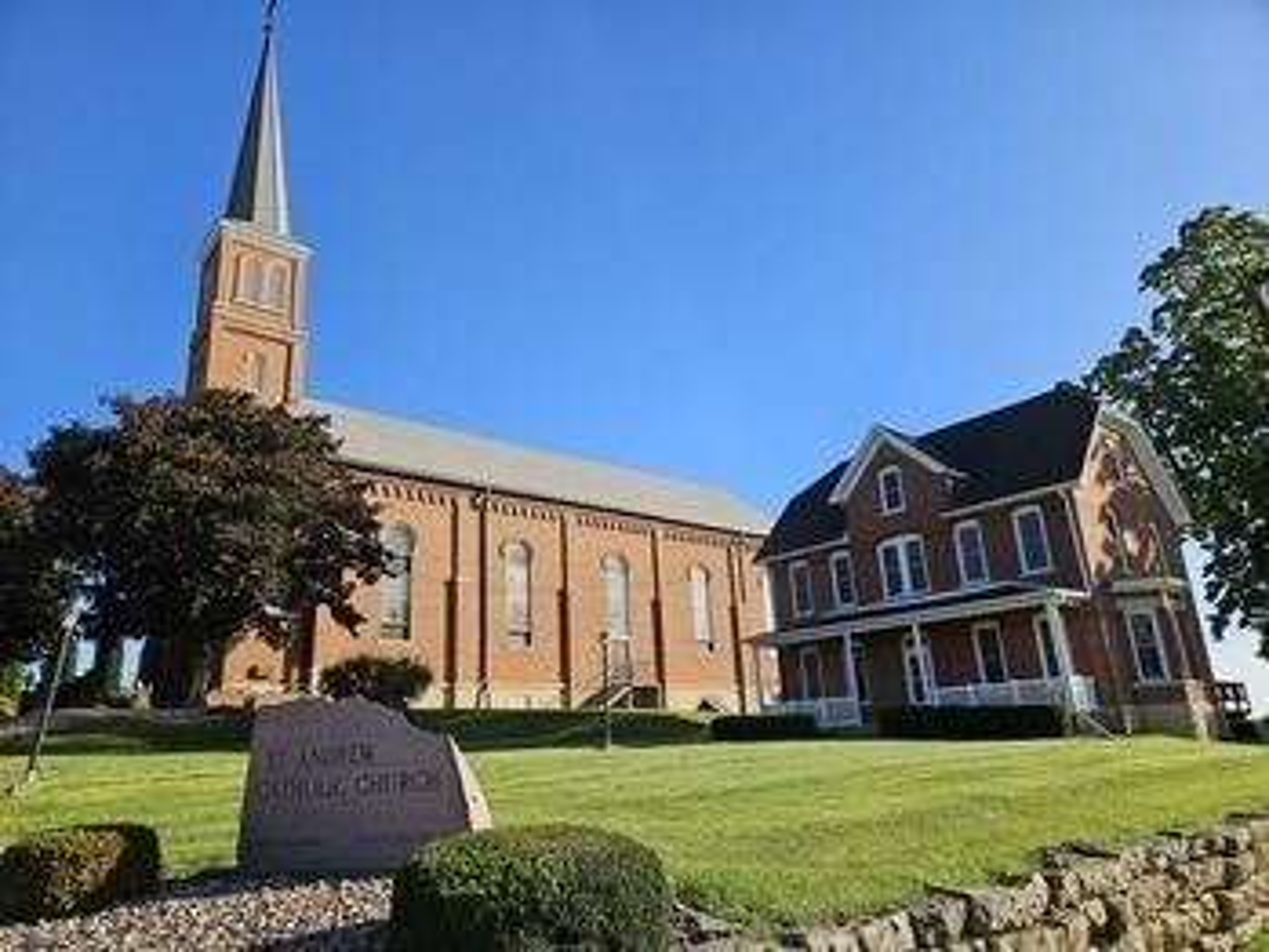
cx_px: 634
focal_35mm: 23
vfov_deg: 58.9
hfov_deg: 73.9
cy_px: 476
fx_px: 843
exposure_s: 1/1601
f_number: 1.8
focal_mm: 5.4
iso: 32
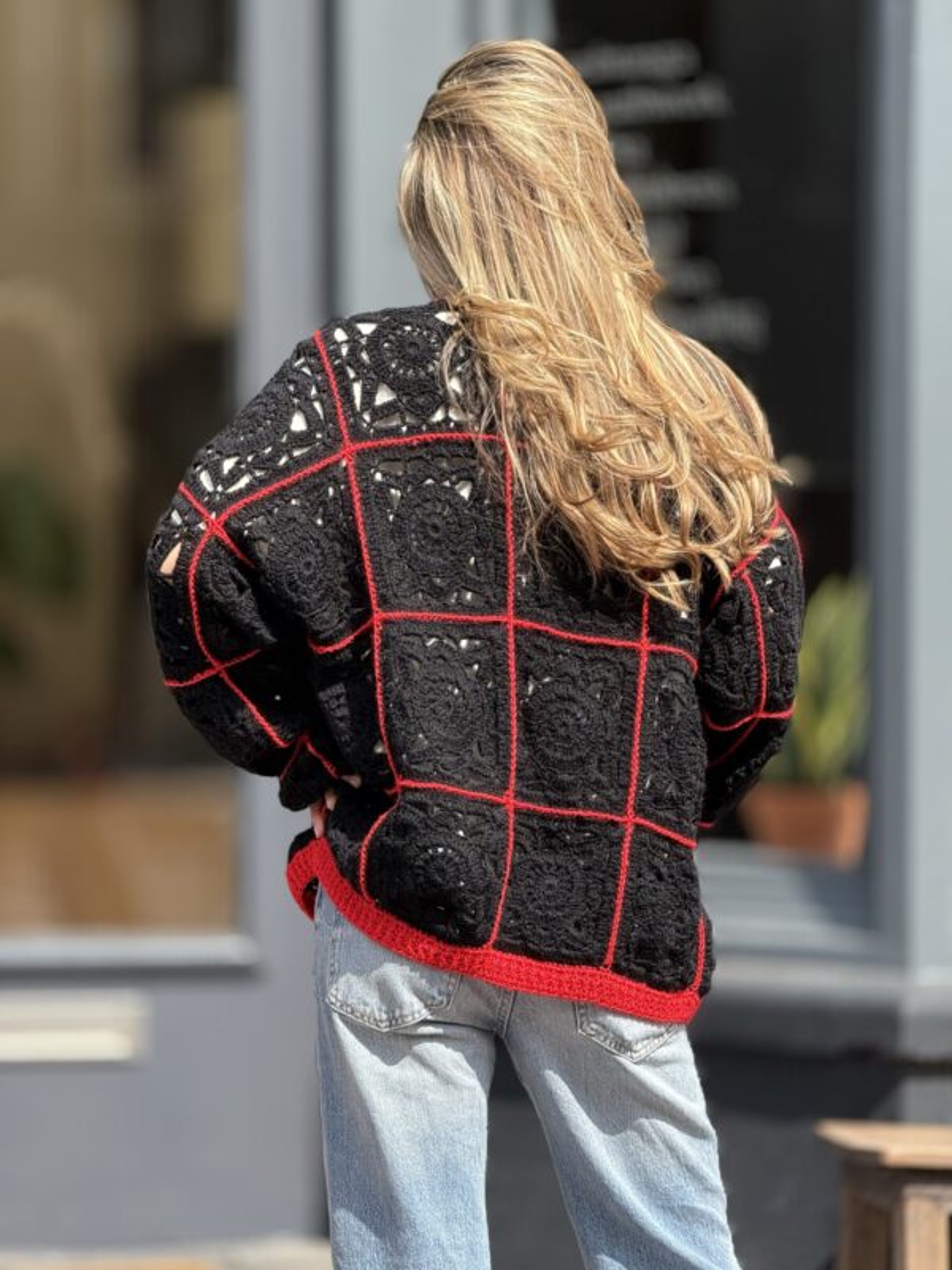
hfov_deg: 12.3
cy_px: 635
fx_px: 4400
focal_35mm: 120
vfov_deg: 16.4
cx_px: 476
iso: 64
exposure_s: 1/627
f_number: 2.8
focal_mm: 15.66
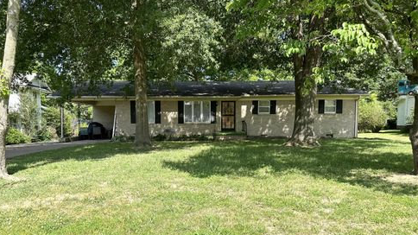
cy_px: 146
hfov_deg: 69.9
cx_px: 207
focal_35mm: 27
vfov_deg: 42.6
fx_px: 299
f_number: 1.78
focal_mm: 6.86
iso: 80
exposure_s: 1/1692
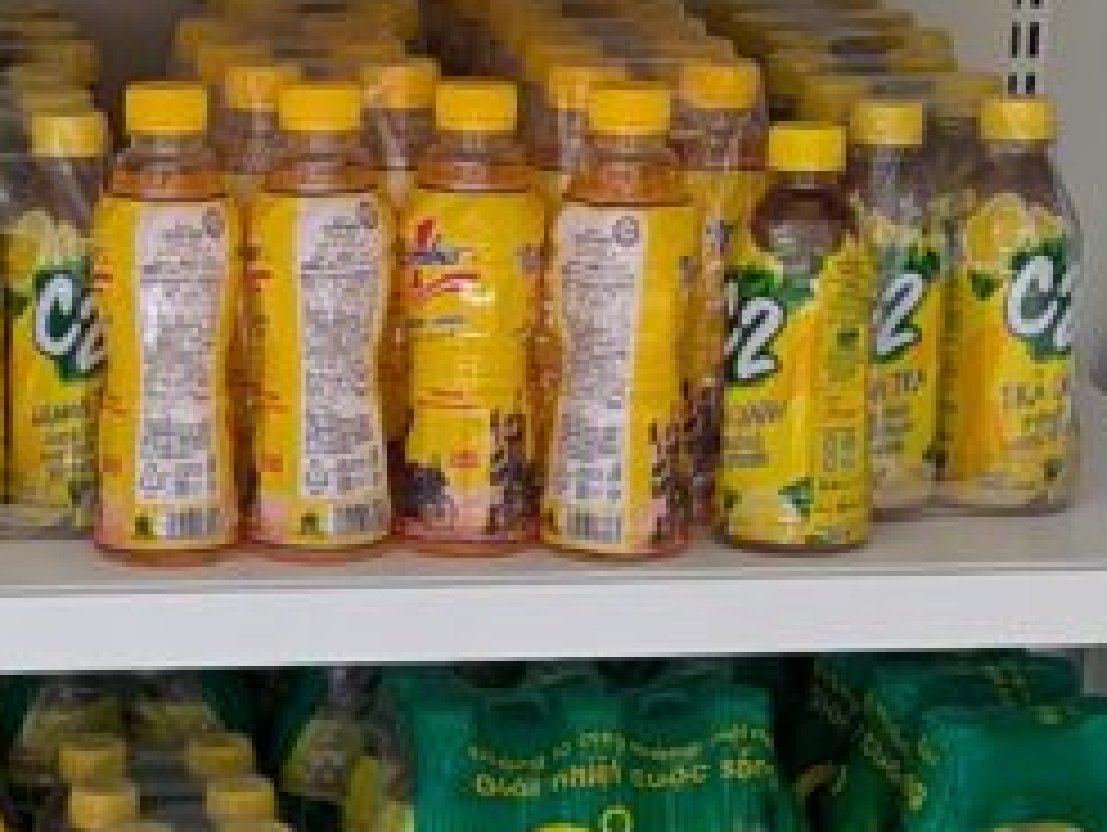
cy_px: 625
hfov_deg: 15.7
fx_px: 4001
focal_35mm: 125
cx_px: 274
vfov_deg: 11.8
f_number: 1.85
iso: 43
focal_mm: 6.81
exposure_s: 1/335
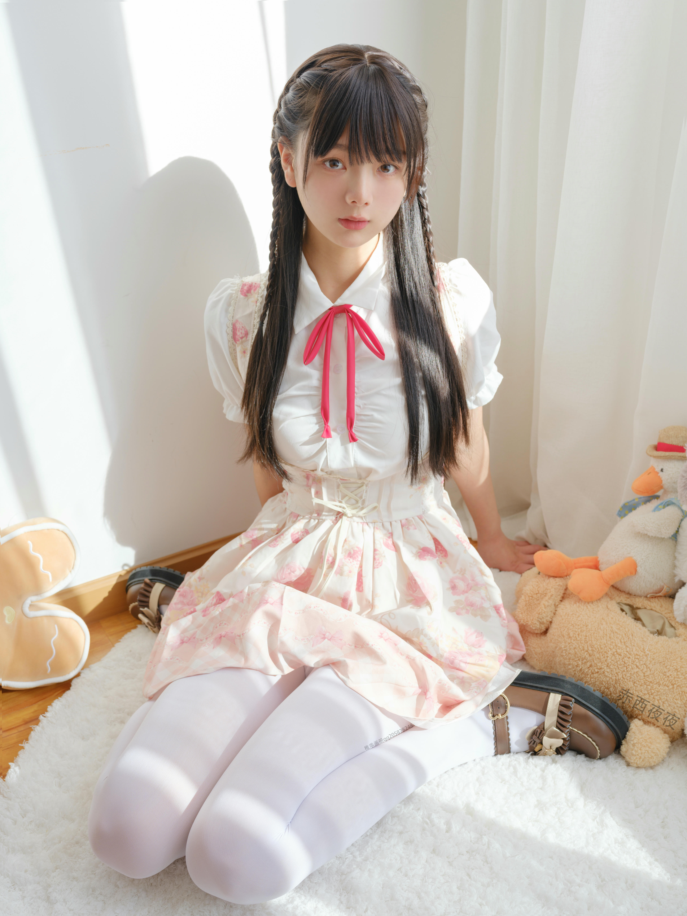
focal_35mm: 36
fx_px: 953
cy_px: 458
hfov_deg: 39.7
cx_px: 344
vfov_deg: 51.4
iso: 200
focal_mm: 45
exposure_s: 1/60
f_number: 6.4
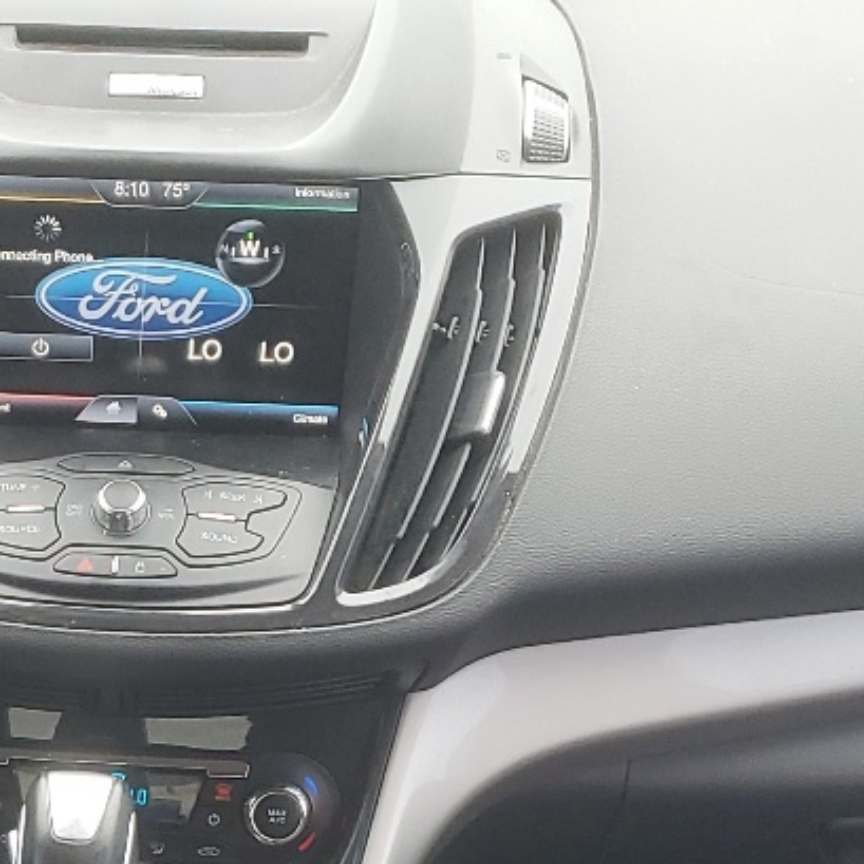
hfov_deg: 18.6
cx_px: -84
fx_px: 2541
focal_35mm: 90
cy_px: 1086
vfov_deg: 18.1
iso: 68
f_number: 1.5
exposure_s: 1/60.2
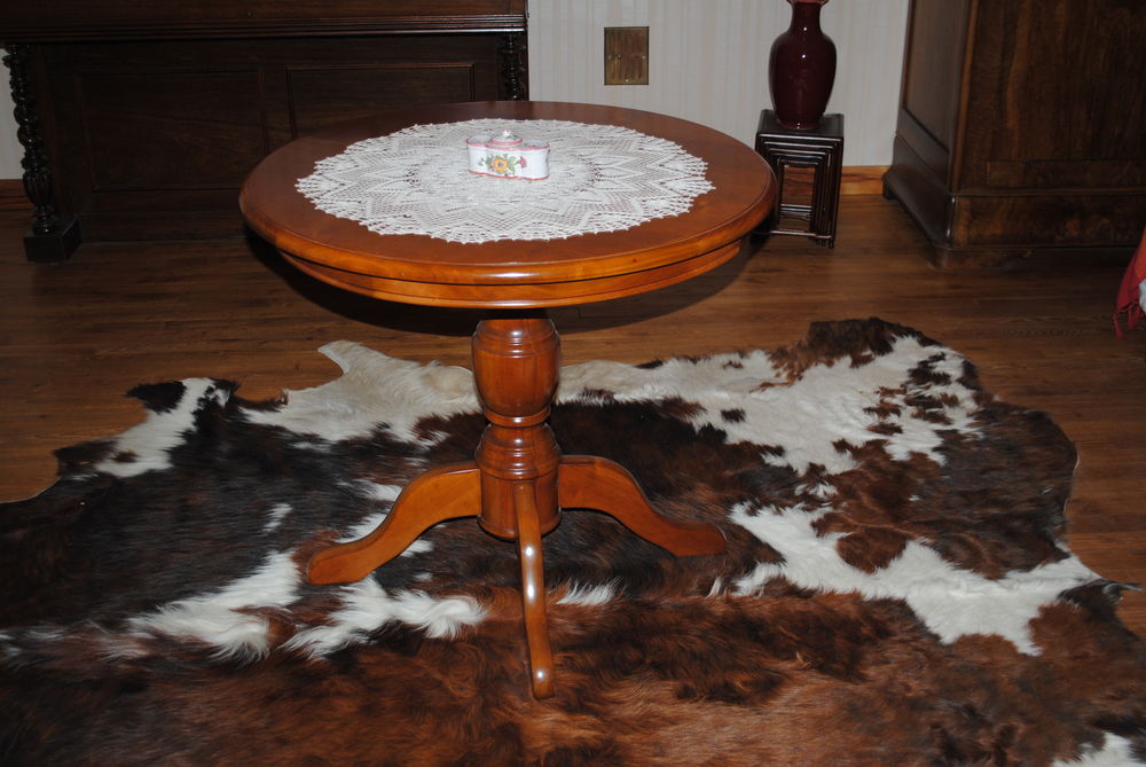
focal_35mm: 42
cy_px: 384
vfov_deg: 32.0
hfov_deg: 46.4
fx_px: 1338
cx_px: 573
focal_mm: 28
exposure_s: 1/60
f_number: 4.5
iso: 200
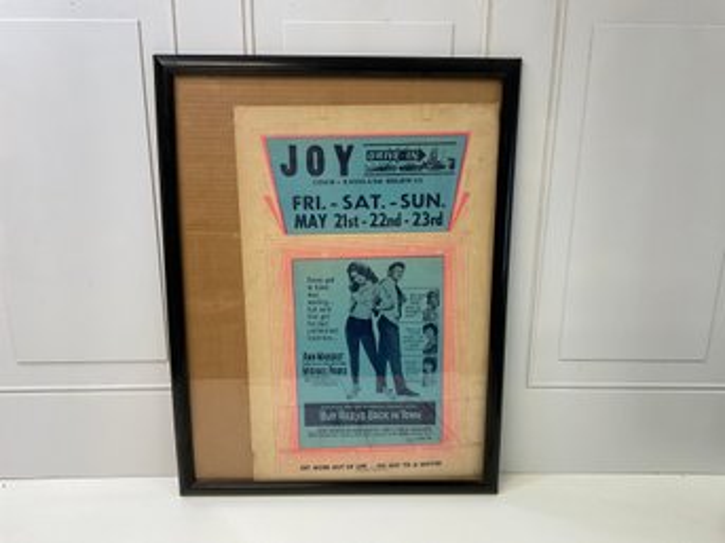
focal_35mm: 29
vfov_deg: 48.2
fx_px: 607
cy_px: 272
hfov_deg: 61.7
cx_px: 362
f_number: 1.8
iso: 50
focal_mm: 3
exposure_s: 1/120
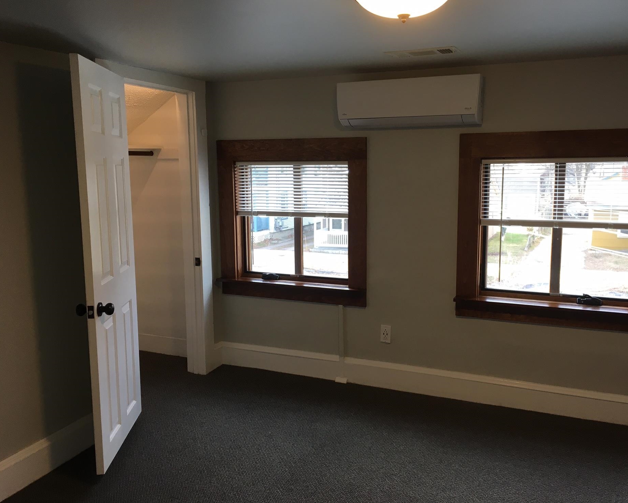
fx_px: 576
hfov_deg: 57.1
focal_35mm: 31
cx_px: 341
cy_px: 247
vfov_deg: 47.1
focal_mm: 4.15
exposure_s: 1/30
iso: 25
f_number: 2.2
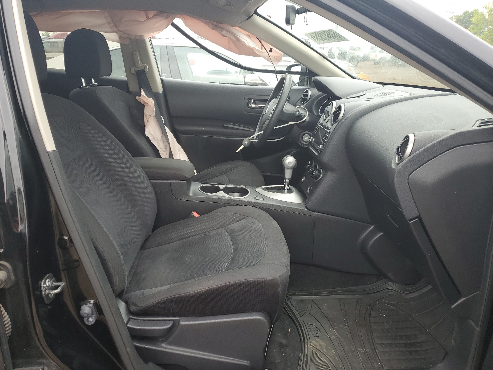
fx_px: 370
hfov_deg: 67.3
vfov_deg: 53.1
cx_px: 246
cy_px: 185
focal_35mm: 26
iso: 50
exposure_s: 1/145
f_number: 1.5
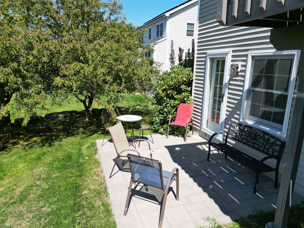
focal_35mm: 24
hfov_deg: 71.6
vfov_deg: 56.8
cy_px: 114
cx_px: 152
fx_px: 211
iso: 110
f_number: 1.7
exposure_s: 1/2000
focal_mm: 6.72
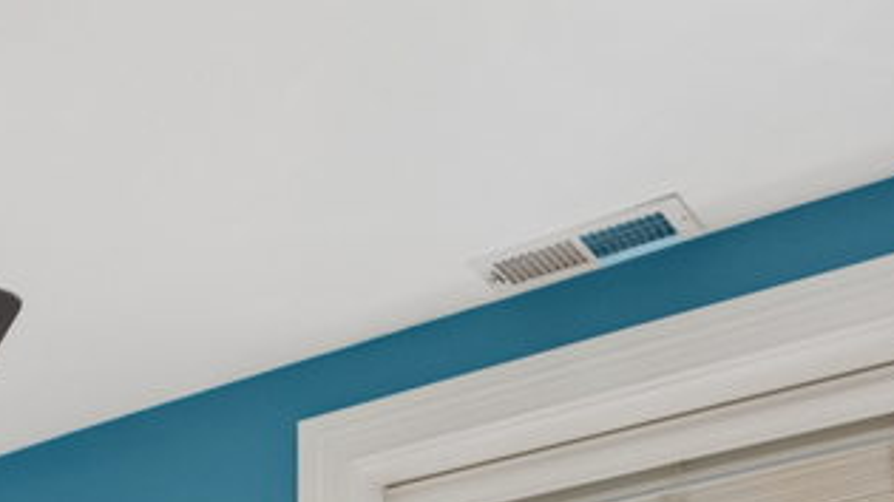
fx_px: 1920
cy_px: 1234
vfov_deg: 11.9
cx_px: -346
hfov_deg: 22.6
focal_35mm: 81
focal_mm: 10
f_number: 8
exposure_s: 1/6
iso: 400
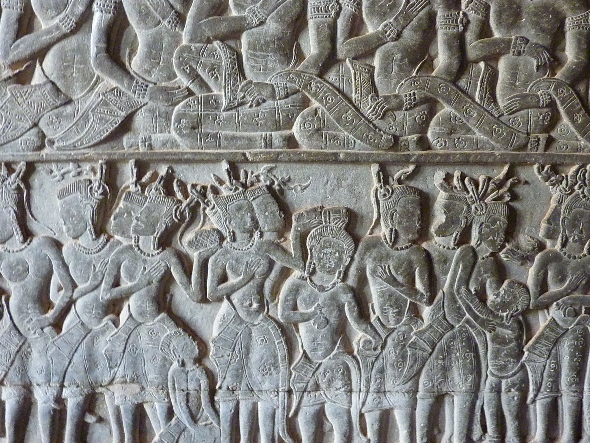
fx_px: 597
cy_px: 216
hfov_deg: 52.6
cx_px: 296
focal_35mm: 35
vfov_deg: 40.7
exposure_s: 1/13
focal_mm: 4.1
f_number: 3.3
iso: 400
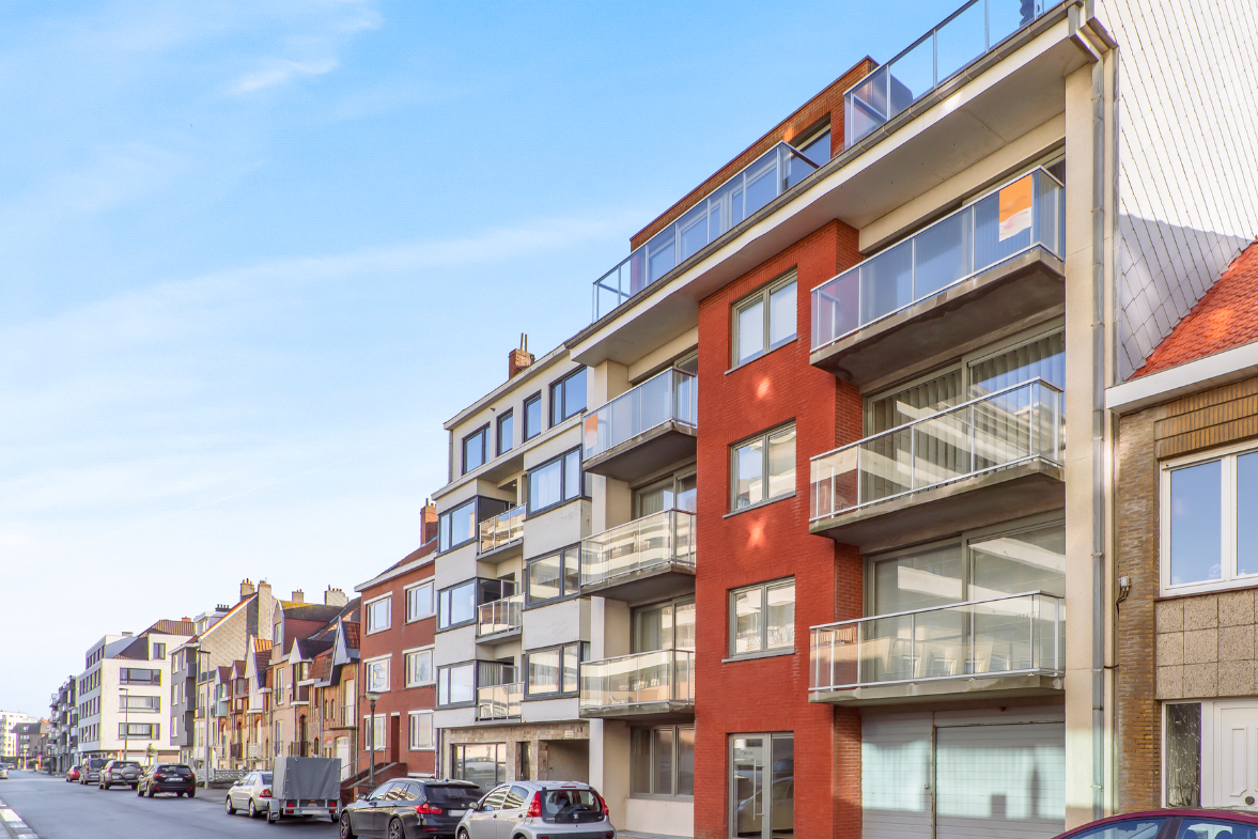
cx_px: 793
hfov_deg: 77.1
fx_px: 769
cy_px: 493
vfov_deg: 56.9
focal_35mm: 22
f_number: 11
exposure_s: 1/100
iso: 160
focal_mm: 16
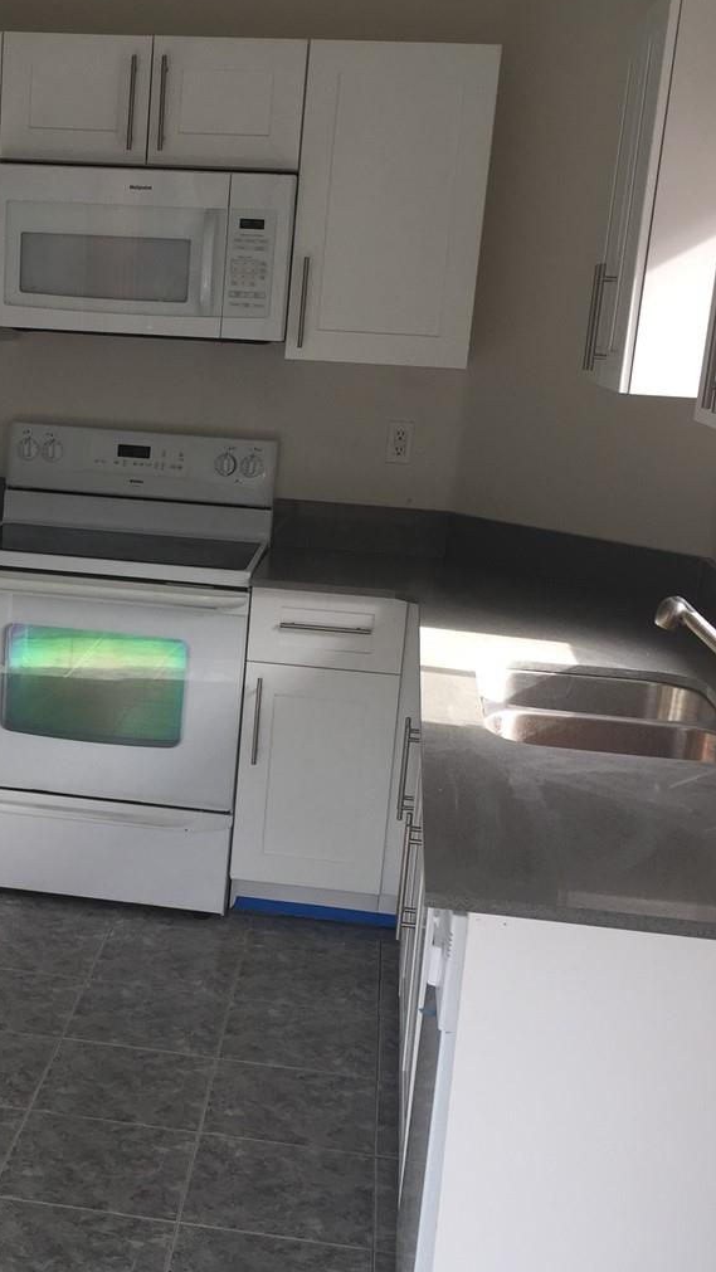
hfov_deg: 23.4
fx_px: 1687
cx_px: 93
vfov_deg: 41.3
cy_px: 698
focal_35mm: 50
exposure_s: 1/60
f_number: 2.2
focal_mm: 4.15
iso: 32
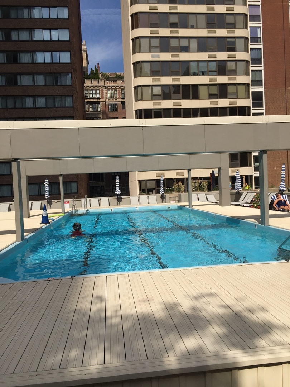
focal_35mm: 29
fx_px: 324
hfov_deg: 48.2
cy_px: 194
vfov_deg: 61.7
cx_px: 145
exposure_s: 1/4405
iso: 32
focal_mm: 4.15
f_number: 2.2
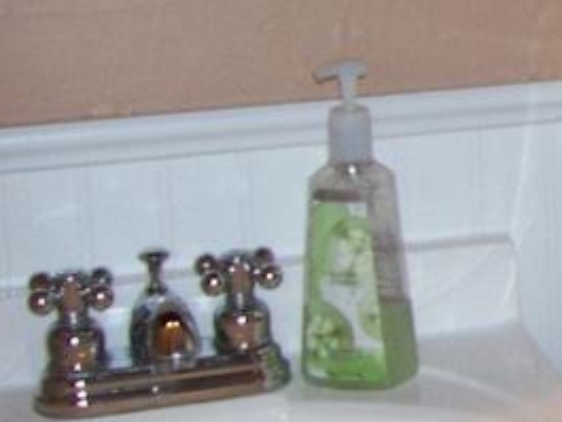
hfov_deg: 11.2
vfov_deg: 9.5
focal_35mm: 156
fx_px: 2534
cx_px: 1217
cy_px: 51
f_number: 2.7
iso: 80
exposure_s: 1/64
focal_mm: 5.6
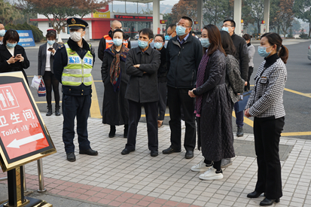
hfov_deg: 42.8
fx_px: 397
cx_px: 157
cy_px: 101
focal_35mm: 46
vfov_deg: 29.2
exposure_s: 1/100
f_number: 7.1
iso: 100
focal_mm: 38
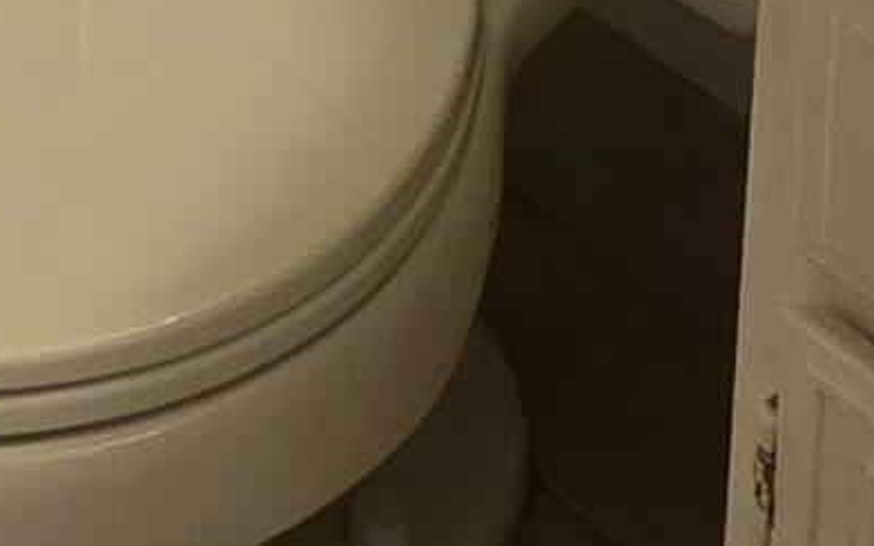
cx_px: -566
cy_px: -1616
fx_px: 2572
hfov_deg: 16.8
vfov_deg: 7.9
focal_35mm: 108
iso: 200
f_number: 1.9
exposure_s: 1/60
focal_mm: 2.2
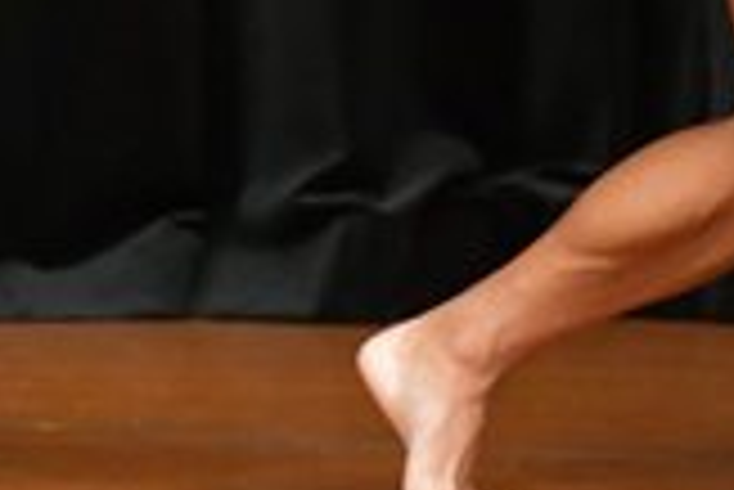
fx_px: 27569
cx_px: -277
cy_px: -292
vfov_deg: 1.0
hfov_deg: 1.5
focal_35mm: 1351
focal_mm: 190
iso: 5000
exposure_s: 1/400
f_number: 5.6
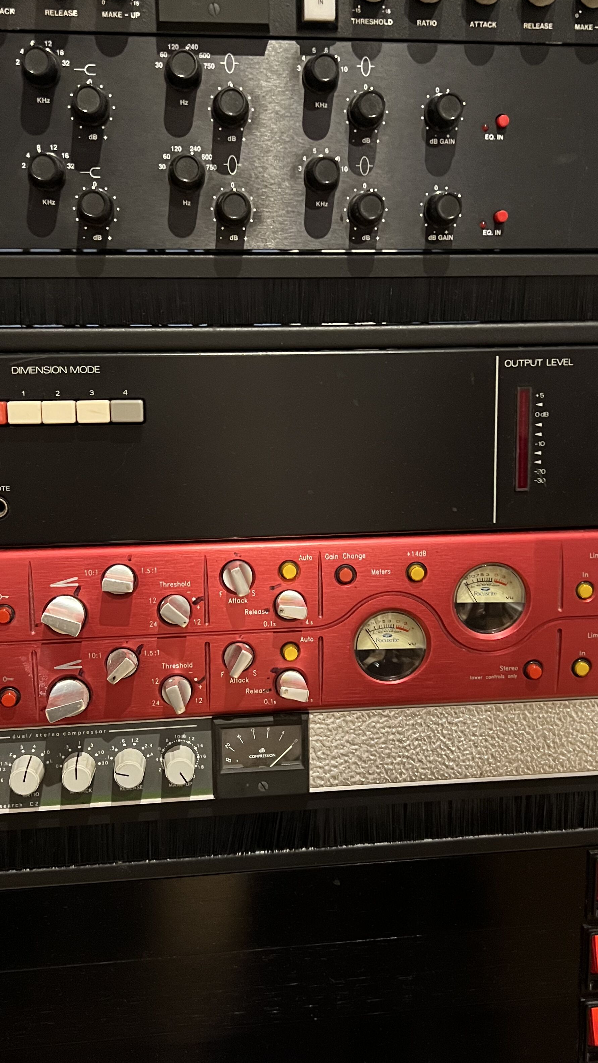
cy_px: 523
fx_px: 1015
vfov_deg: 55.3
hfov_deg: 32.8
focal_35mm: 36
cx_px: 303
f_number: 1.5
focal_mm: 5.7
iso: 640
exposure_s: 1/33
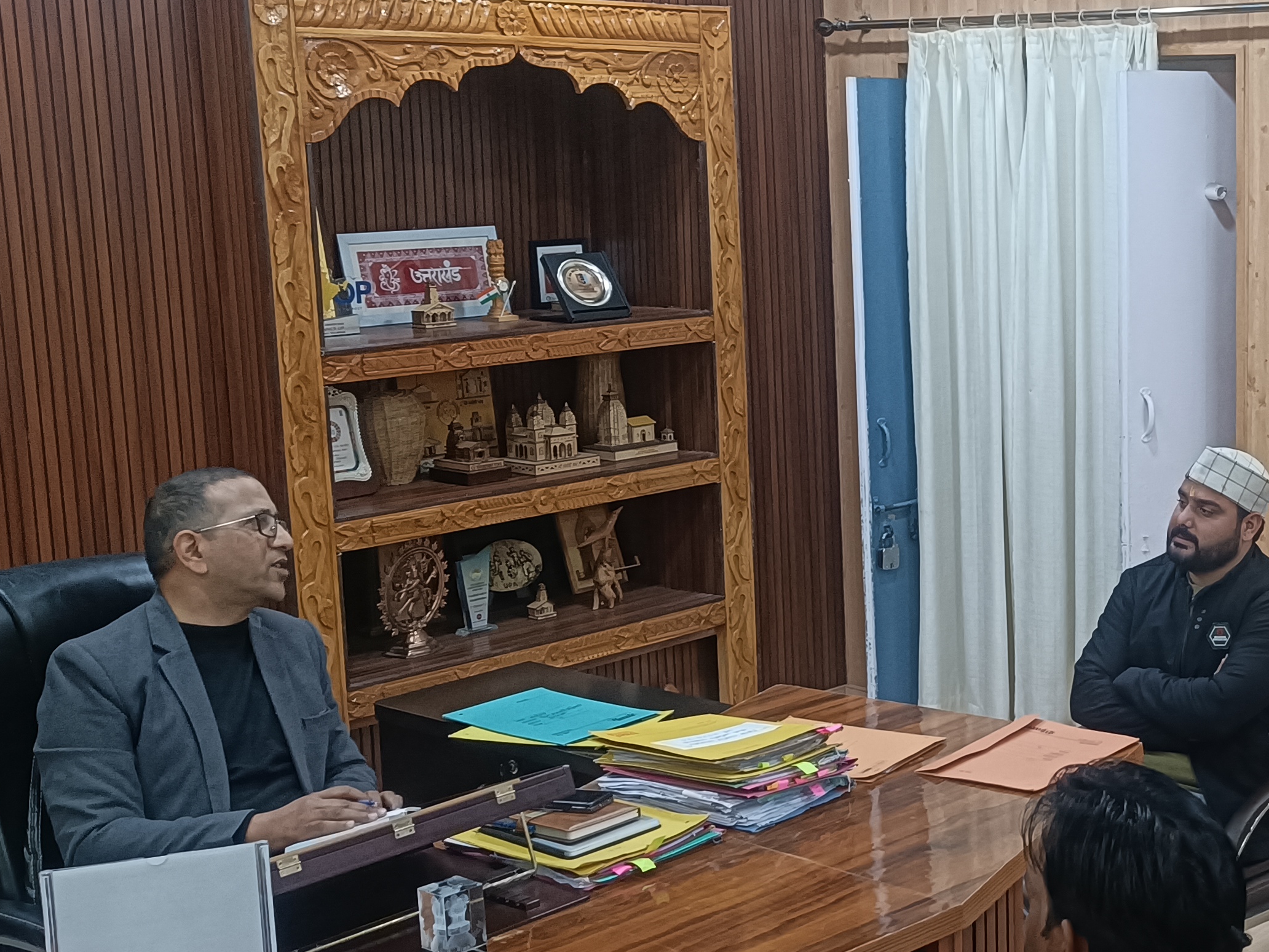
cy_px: 461
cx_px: 1137
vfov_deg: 26.1
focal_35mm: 56
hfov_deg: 32.7
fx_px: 2053
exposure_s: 1/50
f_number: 1.7
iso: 640
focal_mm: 4.7
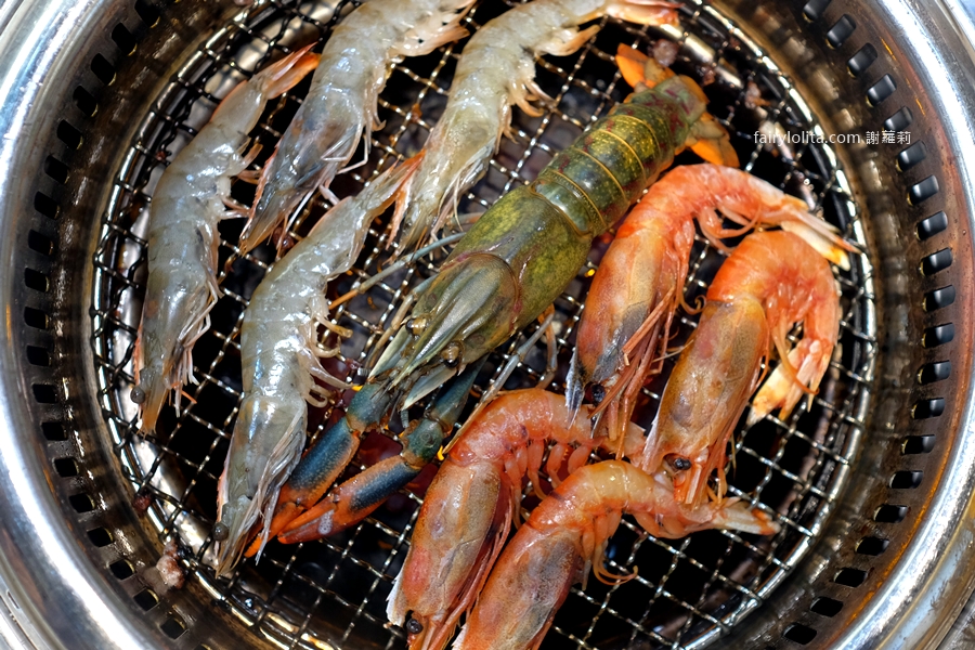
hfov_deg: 54.4
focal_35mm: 35
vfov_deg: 37.9
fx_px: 948
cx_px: 488
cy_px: 325
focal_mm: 23
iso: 1600
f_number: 2.5
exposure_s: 1/110
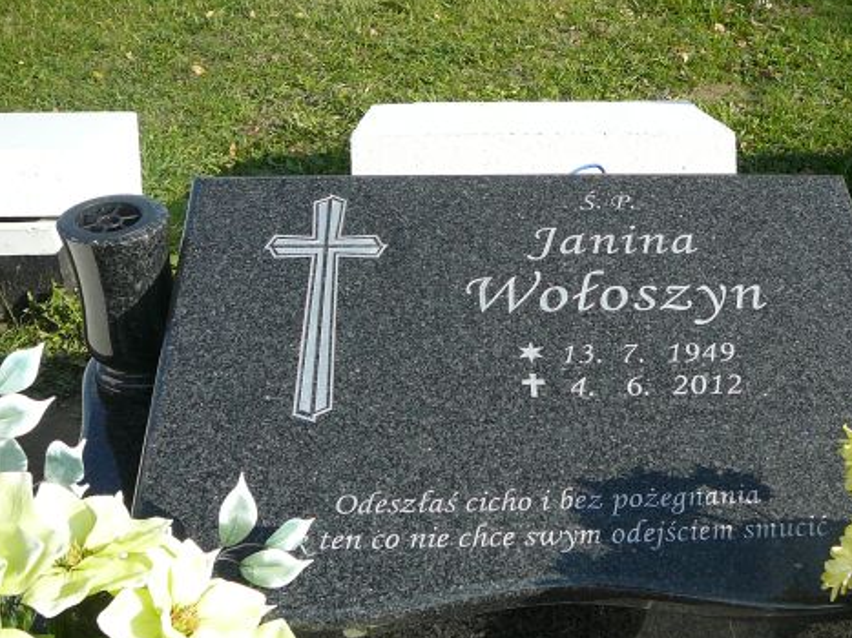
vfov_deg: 30.1
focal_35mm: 48
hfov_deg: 39.3
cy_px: 397
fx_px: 1181
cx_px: 551
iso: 80
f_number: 2.8
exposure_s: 1/800
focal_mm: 5.2
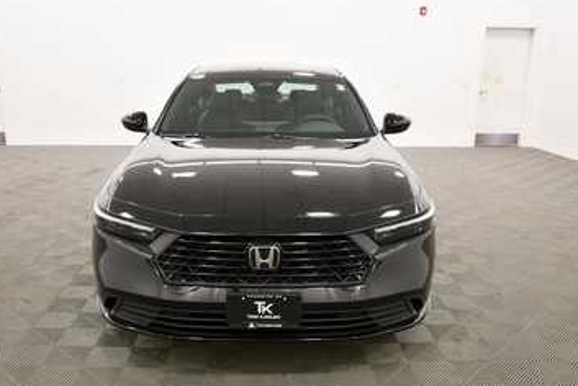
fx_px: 546
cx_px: 269
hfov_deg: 55.7
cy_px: 210
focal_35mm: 34
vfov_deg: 38.9
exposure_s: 1/125
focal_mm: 20
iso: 1250
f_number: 5.6
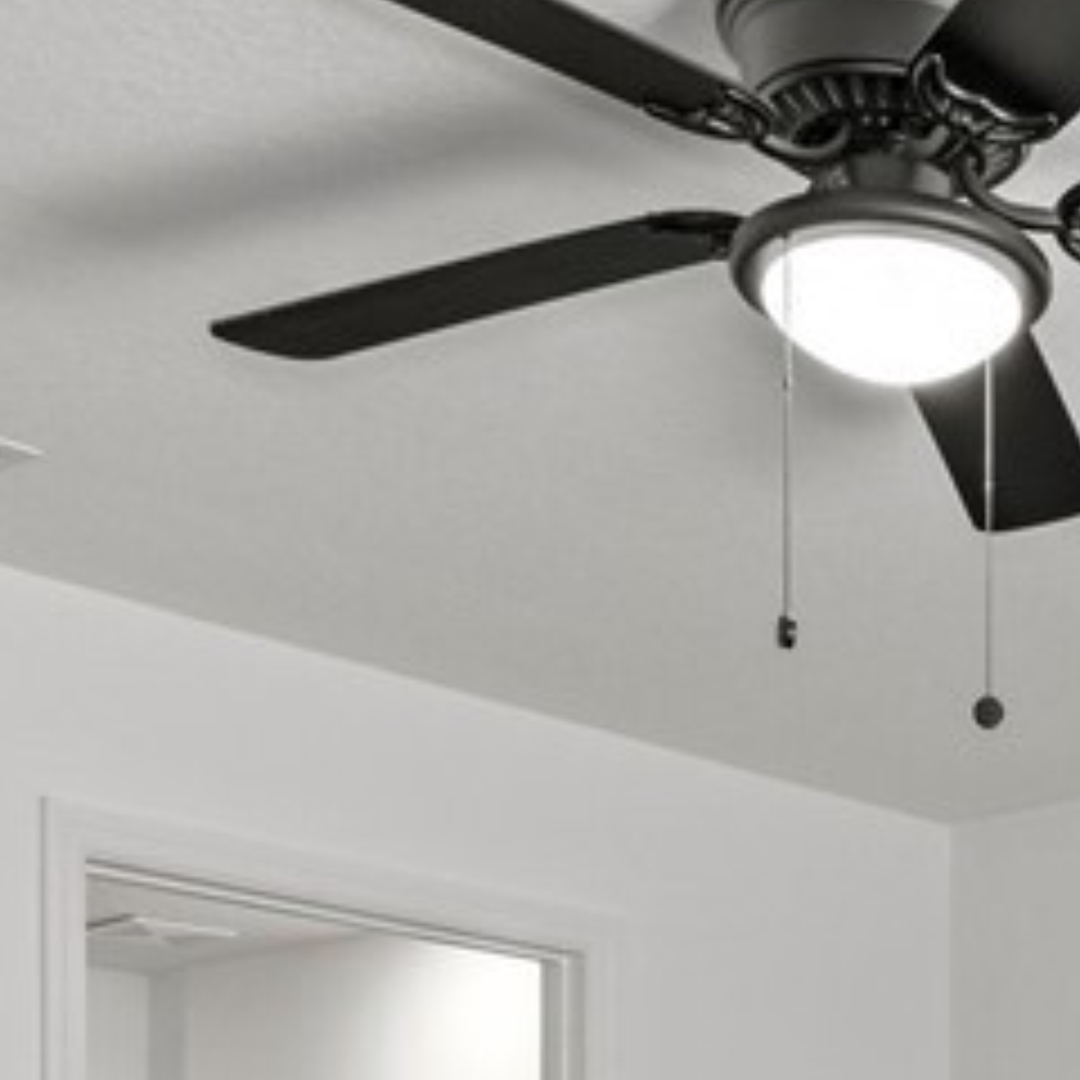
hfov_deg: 20.9
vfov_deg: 20.9
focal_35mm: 75
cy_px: 1415
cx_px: 1413
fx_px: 2645
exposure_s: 1/1.43
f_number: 8
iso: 320
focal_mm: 13
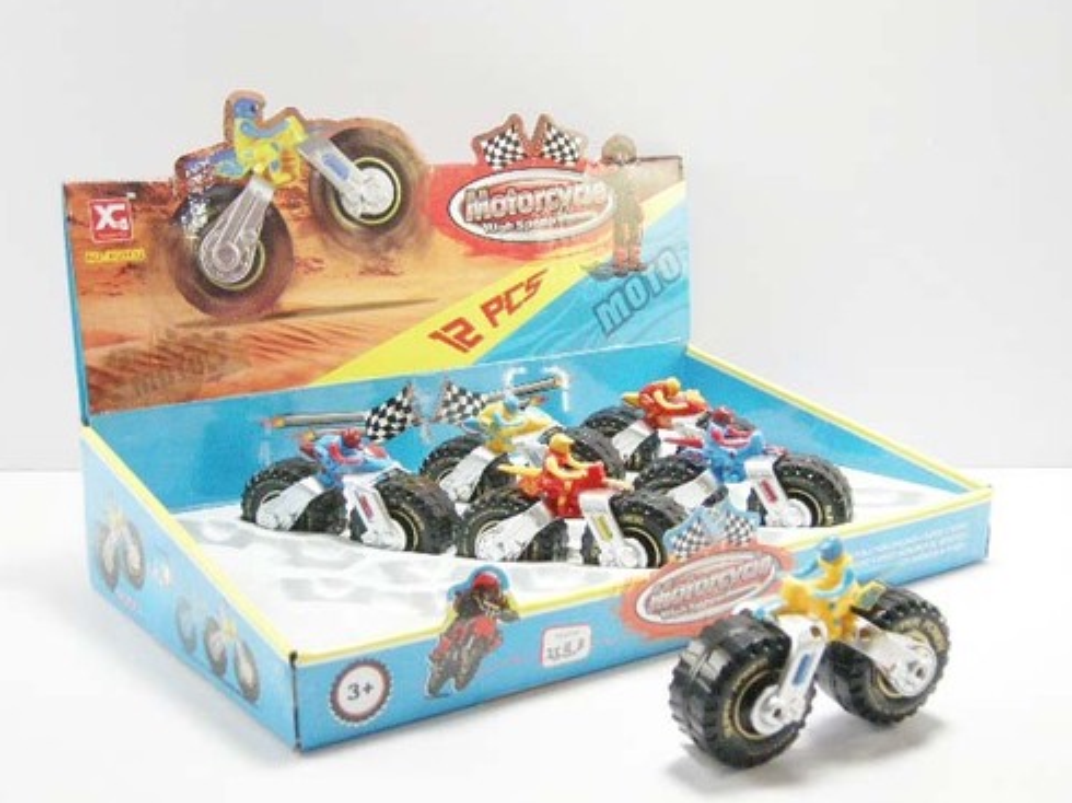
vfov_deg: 30.2
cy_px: 408
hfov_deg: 39.7
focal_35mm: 48
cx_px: 540
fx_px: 1486
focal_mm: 10.1
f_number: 3.1
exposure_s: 1/57.1
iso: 400
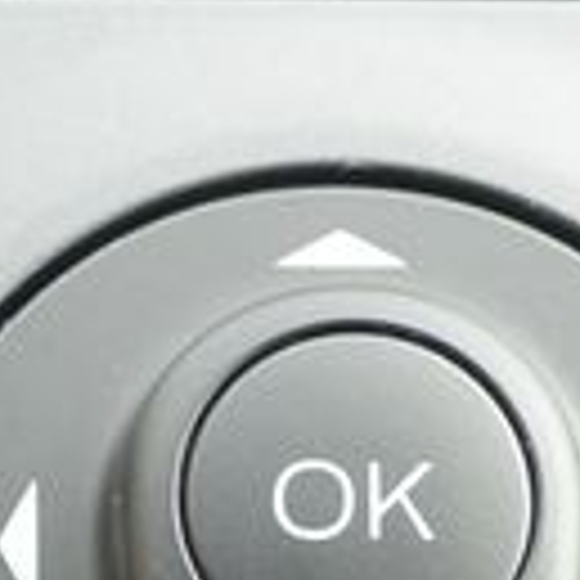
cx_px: 351
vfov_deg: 8.8
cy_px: 1072
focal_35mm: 189
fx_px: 3583
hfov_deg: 9.3
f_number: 3.5
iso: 220
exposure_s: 1/125
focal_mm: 10.7
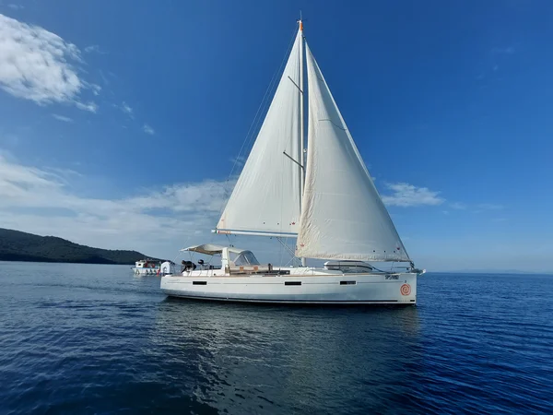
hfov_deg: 106.2
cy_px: 208
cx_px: 276
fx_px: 208
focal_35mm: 13
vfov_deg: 89.9
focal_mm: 1.74
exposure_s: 1/3416
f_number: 2.2
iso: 50
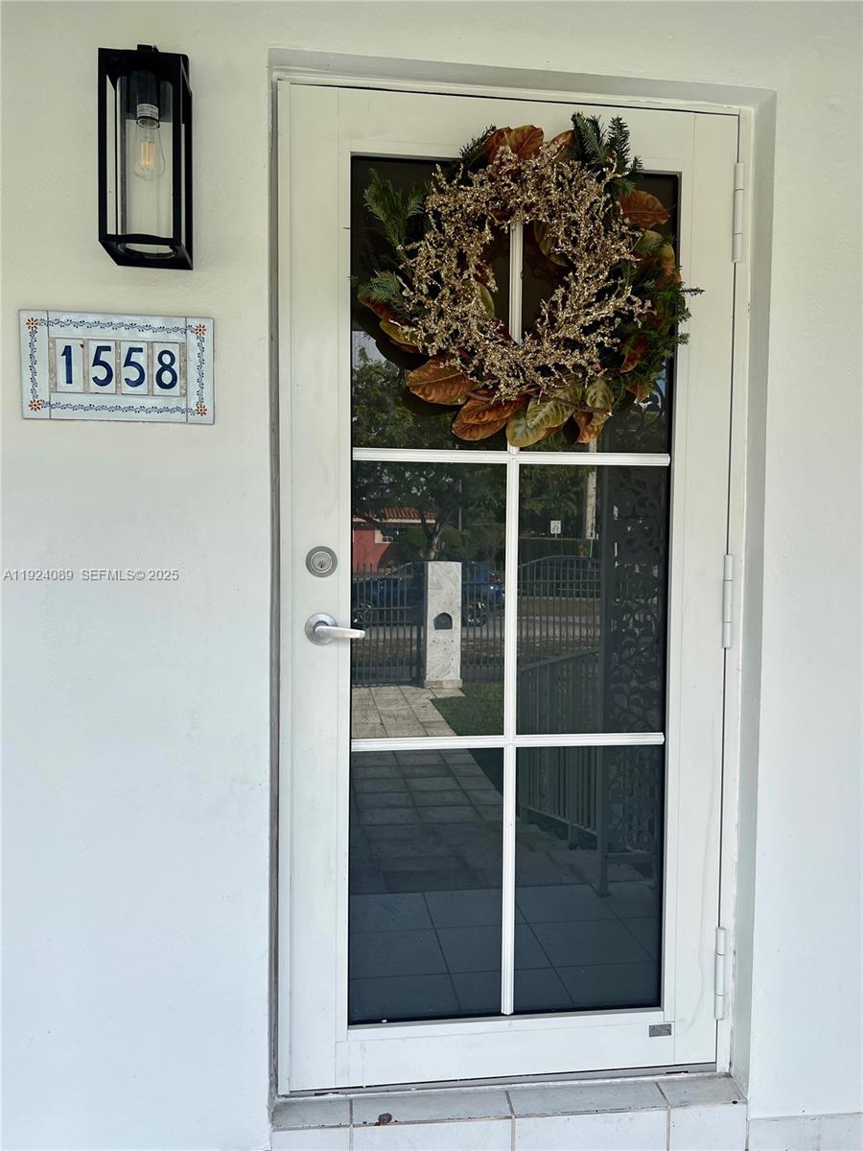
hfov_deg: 53.1
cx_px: 432
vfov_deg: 67.3
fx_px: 864
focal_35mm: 26
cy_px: 576
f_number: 1.5
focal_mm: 5.7
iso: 50
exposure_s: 1/873
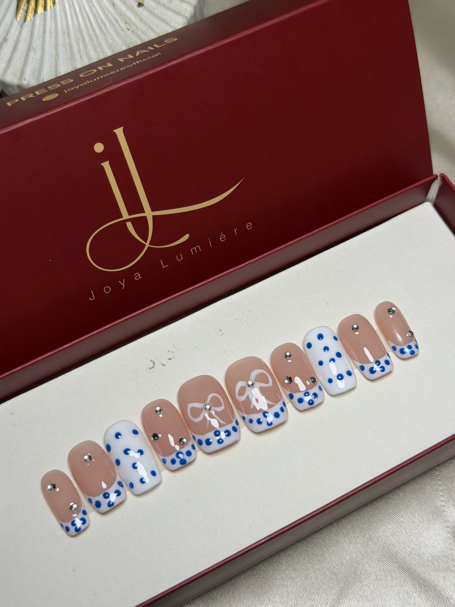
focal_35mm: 48
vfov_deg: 39.7
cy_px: 304
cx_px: 228
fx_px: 841
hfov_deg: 30.3
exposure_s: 1/100
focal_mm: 6.76
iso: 64
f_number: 1.78
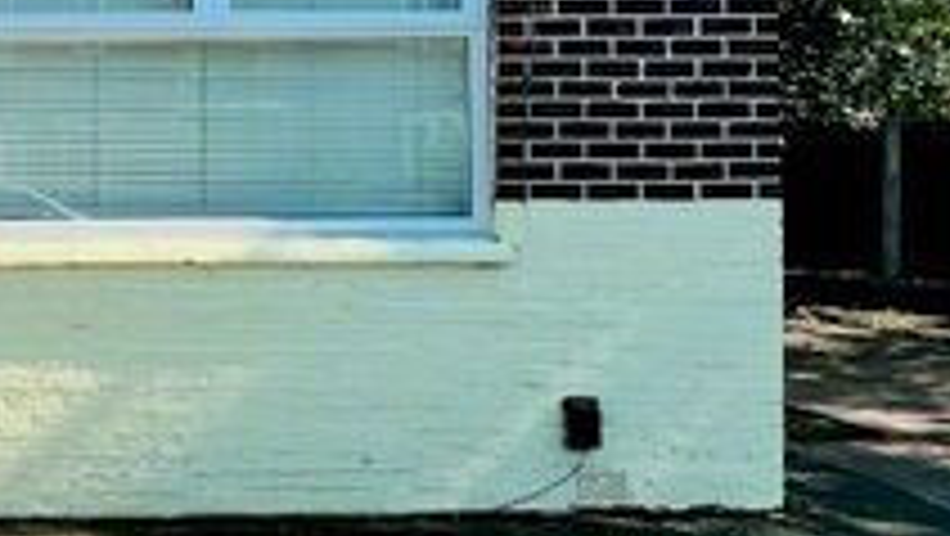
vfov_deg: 25.2
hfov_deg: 37.7
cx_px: -54
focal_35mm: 47
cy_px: 137
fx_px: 1185
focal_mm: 1.57
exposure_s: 1/809
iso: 32
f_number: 1.8
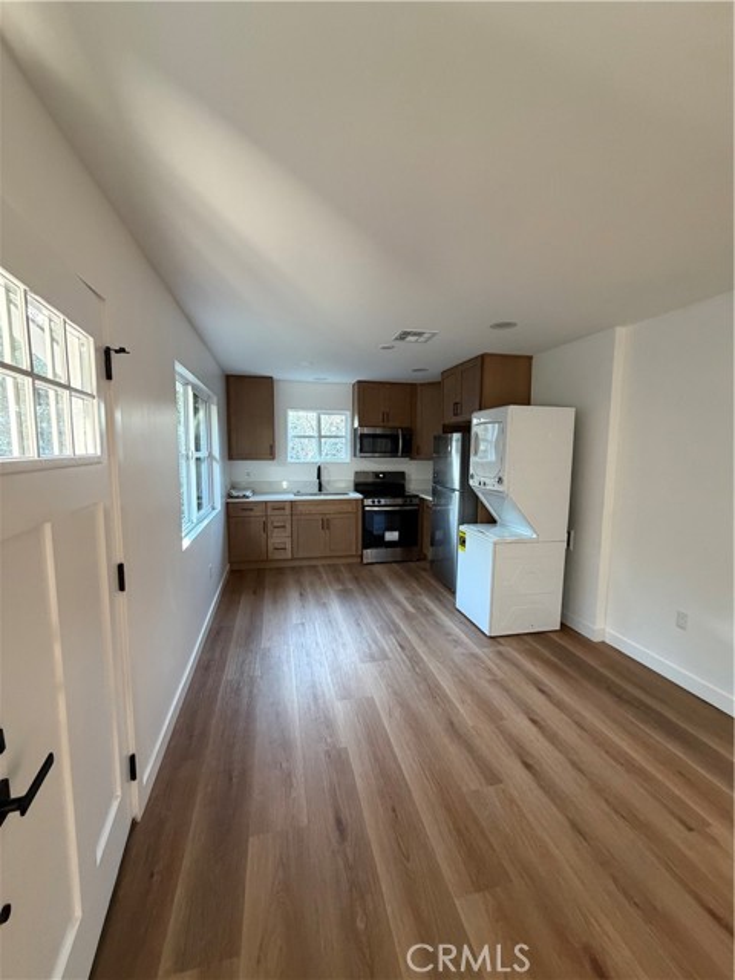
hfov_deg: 85.7
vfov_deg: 102.1
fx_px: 396
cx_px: 368
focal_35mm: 14
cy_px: 490
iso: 400
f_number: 2.2
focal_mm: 2.22
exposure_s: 1/60
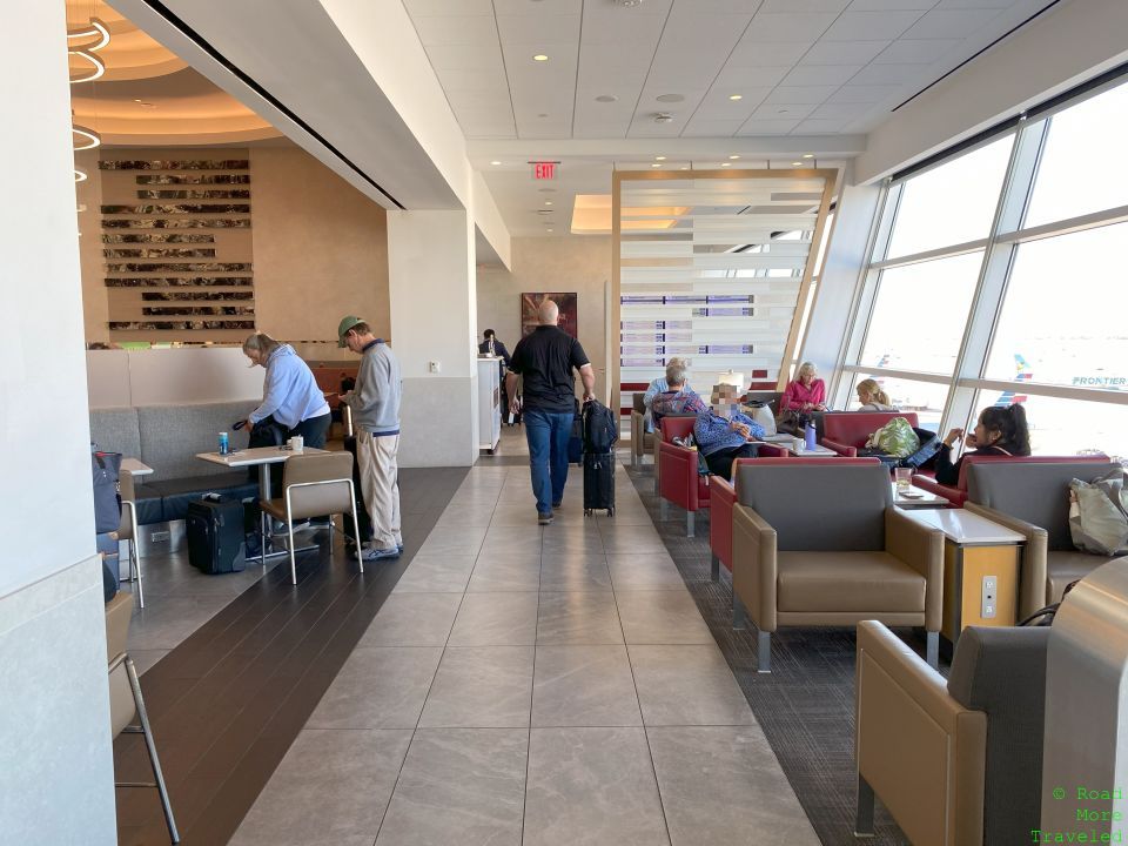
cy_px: 423
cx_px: 564
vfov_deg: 53.1
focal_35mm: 26
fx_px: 847
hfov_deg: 67.3
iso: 50
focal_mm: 4.25
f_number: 1.8
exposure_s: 1/120
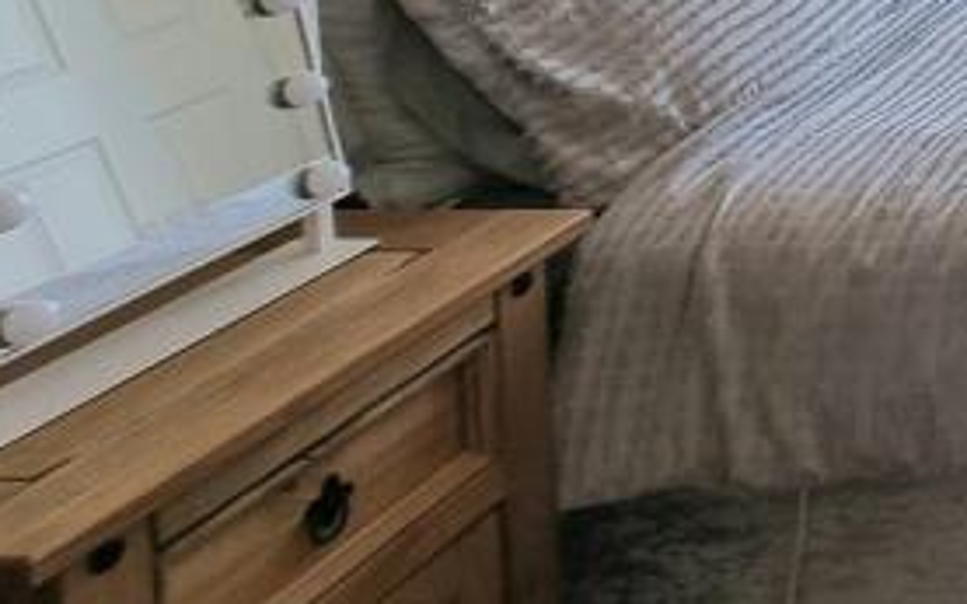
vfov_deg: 20.2
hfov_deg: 22.8
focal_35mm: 51
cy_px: -398
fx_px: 1344
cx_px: 1718
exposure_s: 1/50
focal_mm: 2.2
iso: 50
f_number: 2.2
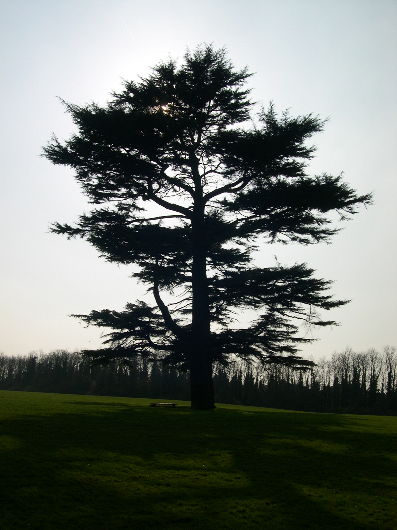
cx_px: 198
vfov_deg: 49.0
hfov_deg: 37.7
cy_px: 265
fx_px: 581
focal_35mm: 38
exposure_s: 1/670
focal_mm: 8
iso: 100
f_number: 7.6
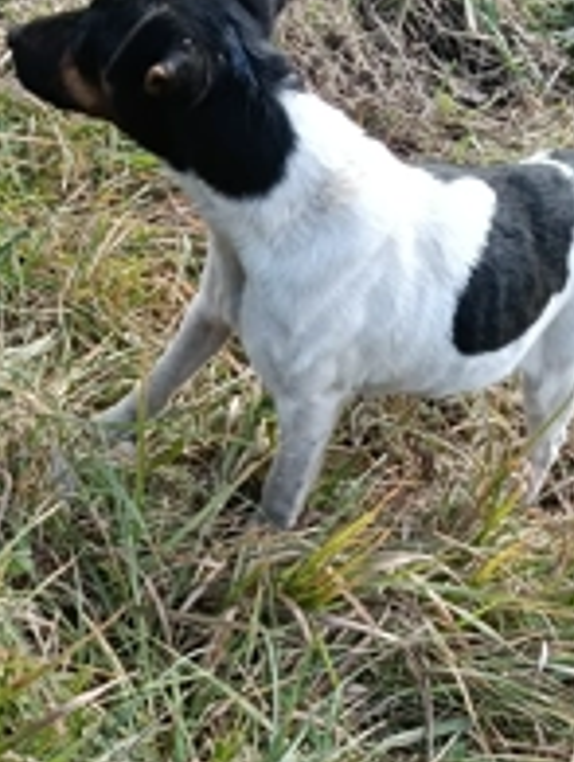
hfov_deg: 17.1
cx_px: 144
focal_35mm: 86
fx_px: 1895
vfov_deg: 22.3
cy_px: 664
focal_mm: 3.98
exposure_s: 1/100
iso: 64
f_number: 1.8
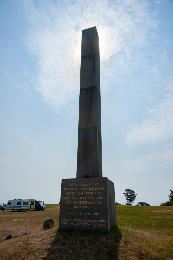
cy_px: 130
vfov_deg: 73.7
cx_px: 86
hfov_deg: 53.1
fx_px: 173
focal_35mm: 24
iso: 200
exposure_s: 1/320
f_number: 11
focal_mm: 24
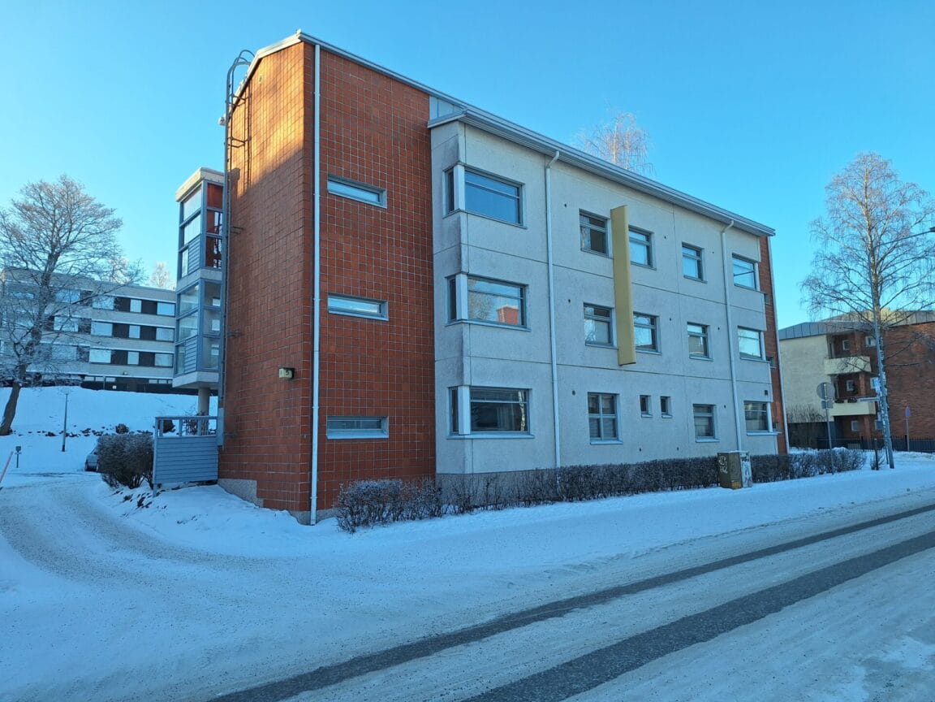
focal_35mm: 23
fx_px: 621
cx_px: 468
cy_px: 351
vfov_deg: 58.9
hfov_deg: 73.9
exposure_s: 1/765
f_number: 1.8
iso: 40
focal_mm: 5.54
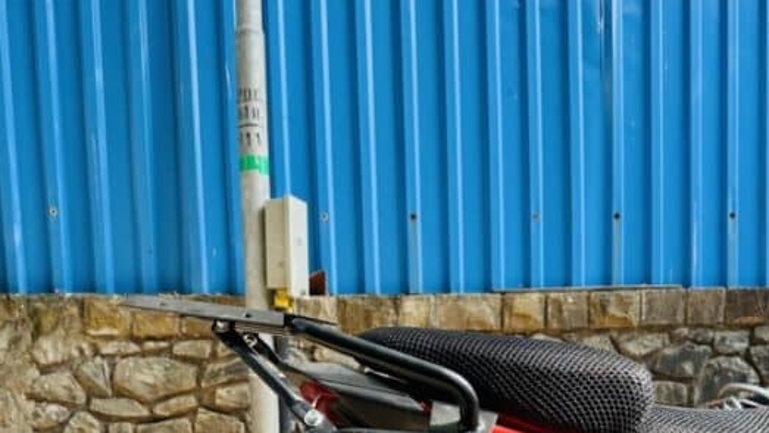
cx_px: 394
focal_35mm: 40
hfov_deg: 50.5
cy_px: 470
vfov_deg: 27.3
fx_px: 816
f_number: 1.78
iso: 80
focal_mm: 6.86
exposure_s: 1/331
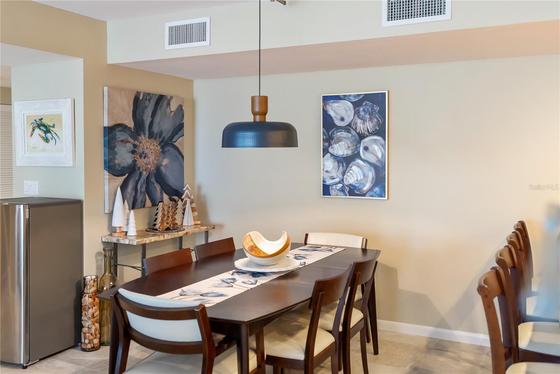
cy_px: 187
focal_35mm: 35
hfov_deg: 54.4
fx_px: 545
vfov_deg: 37.9
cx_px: 280
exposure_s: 1/125
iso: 1000
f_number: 3.2
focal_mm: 35
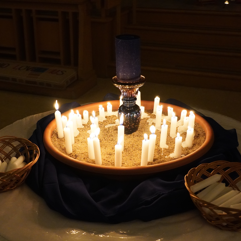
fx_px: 438
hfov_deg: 30.7
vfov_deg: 30.7
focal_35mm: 56
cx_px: 117
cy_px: 121
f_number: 4.5
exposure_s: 1/160
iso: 5000
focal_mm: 29
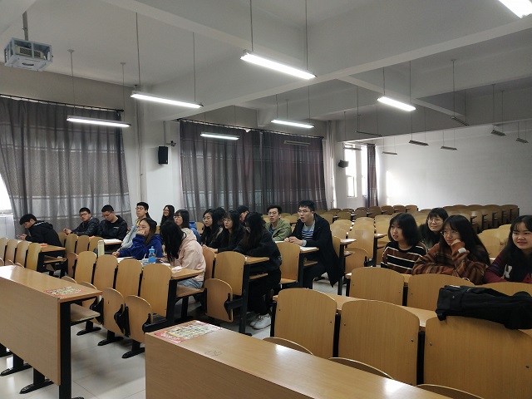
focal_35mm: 30
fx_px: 461
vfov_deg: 46.8
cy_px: 200
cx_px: 266
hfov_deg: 60.0
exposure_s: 1/50
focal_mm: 3.95
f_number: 1.8
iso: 211
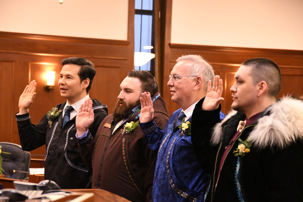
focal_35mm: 135
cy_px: 101
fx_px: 1136
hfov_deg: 15.2
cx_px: 152
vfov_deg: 10.2
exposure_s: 1/160
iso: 6400
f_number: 5.3
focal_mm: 90
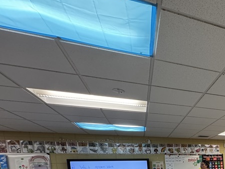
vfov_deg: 36.9
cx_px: 249
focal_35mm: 32
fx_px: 208
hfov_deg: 43.6
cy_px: 188
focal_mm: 2.22
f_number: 2.2
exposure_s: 1/120
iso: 250
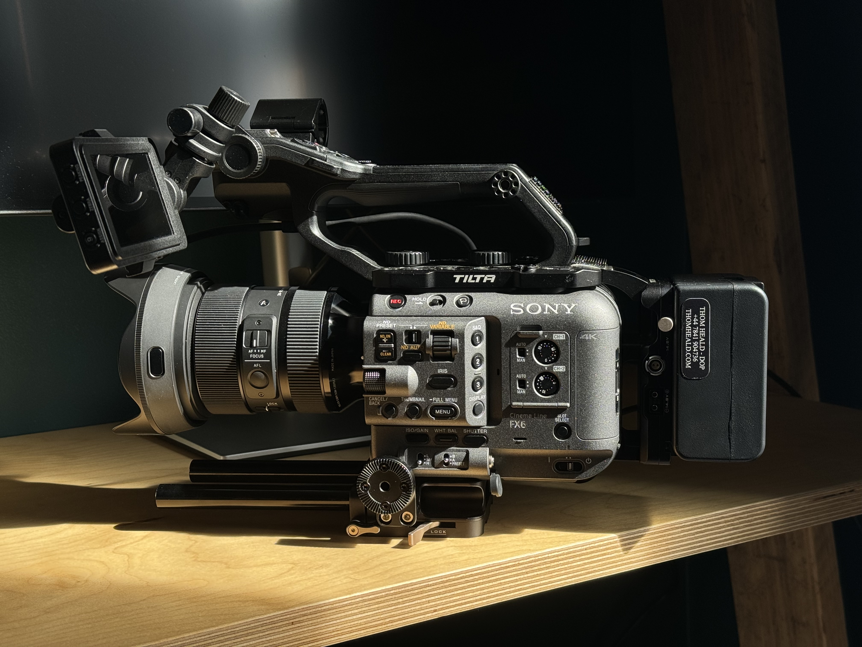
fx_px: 1195
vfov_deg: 30.3
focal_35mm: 48
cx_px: 431
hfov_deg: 39.7
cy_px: 324
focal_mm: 6.86
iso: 50
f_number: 1.78
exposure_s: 1/218
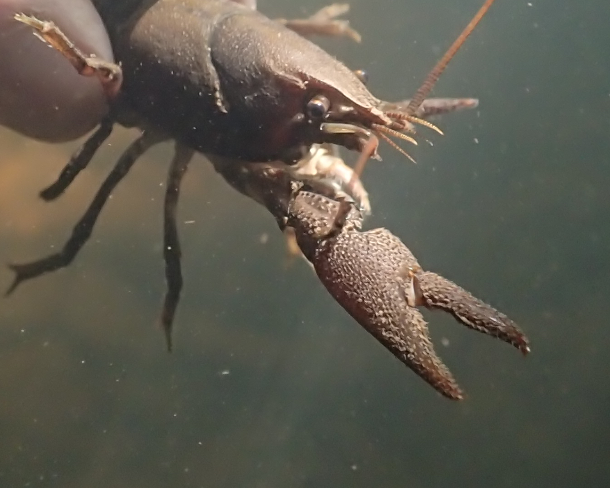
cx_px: 243
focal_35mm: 42
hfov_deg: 43.6
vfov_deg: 35.4
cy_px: 178
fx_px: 758
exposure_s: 1/500
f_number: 2.3
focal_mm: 5.5
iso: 800
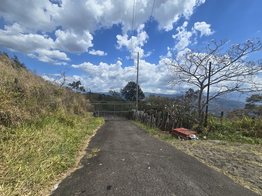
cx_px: 131
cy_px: 98
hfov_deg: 106.2
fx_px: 98
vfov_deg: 89.9
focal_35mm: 13
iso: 50
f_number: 2.2
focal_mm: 2.2
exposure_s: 1/3109
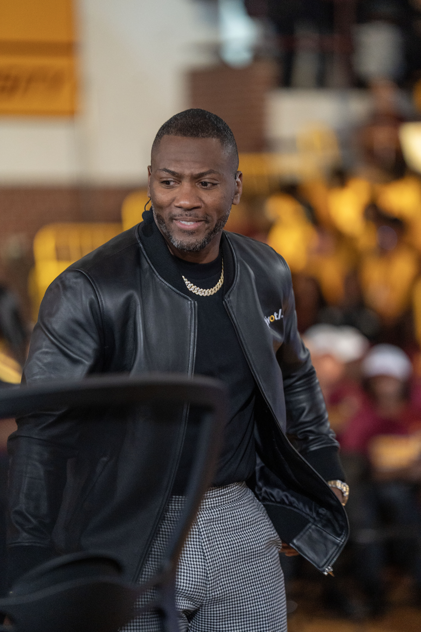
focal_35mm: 200
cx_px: 210
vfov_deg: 10.3
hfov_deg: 6.9
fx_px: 3508
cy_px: 316
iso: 3200
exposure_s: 1/320
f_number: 2.8
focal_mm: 200
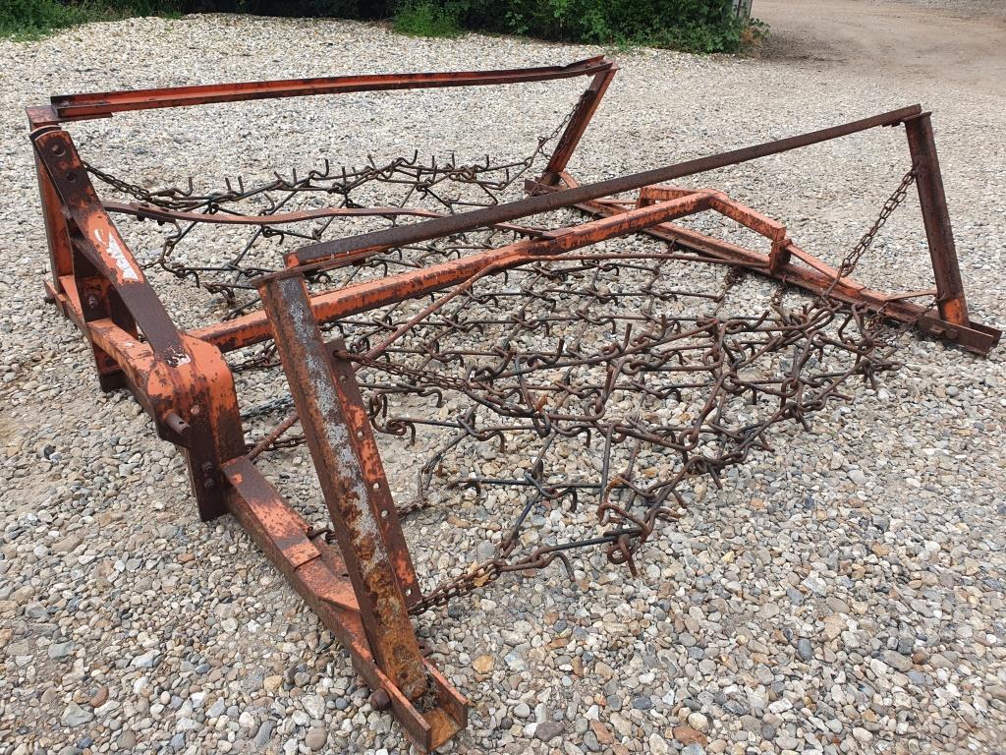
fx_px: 756
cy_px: 378
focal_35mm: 26
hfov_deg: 67.3
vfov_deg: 53.1
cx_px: 503
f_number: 2.4
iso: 50
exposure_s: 1/335
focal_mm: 4.32
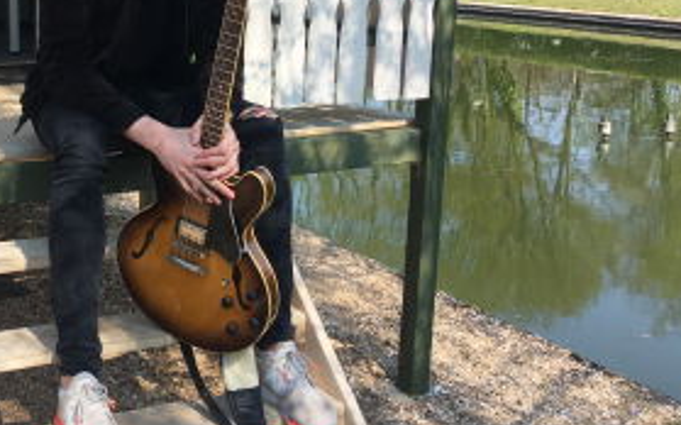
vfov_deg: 23.3
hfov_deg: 35.1
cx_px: 85
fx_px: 1020
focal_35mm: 55
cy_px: 111
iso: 25
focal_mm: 4.15
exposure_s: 1/725
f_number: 2.2
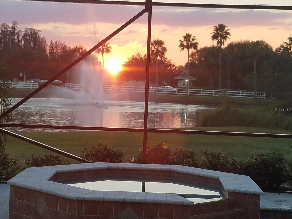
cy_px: 110
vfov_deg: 53.1
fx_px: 219
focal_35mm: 26
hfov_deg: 67.3
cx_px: 146
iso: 50
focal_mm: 4.2
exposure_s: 1/147
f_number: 1.7
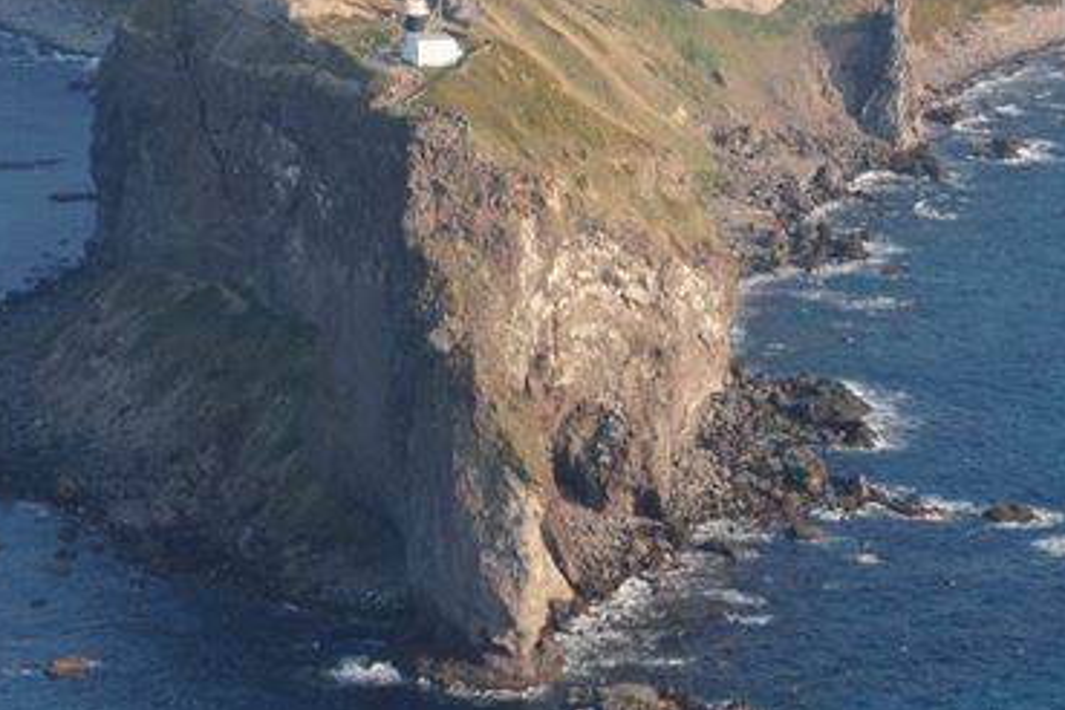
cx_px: 473
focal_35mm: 191
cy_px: 264
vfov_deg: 7.2
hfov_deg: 10.8
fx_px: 5650
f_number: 8
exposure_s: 1/800
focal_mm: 98
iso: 640
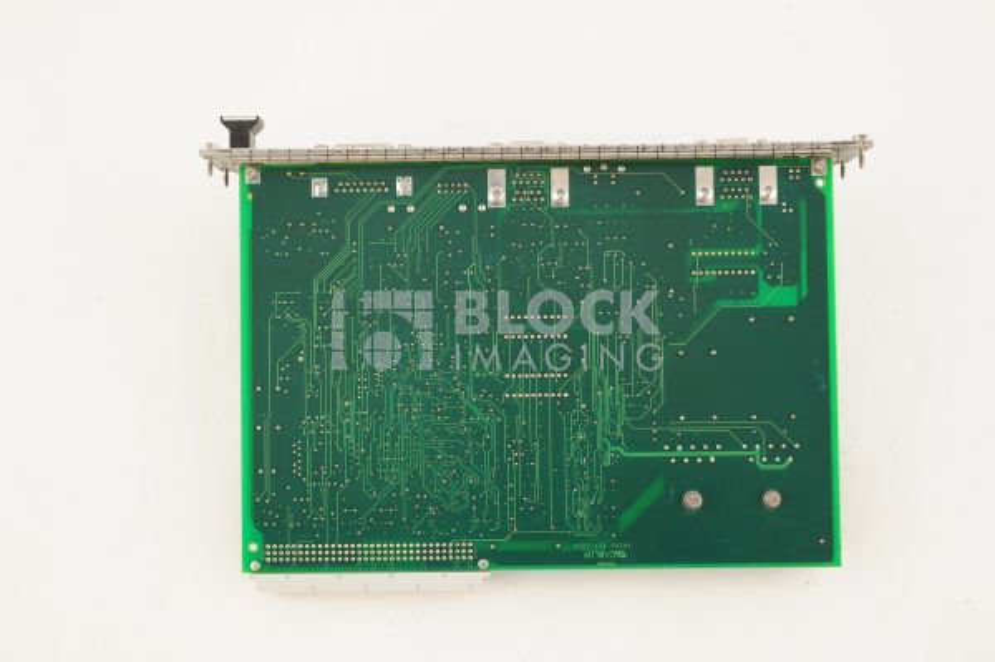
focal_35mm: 50
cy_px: 331
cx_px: 498
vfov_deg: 26.9
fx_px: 1381
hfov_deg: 39.6
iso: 1600
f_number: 10
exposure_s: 1/125
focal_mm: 50
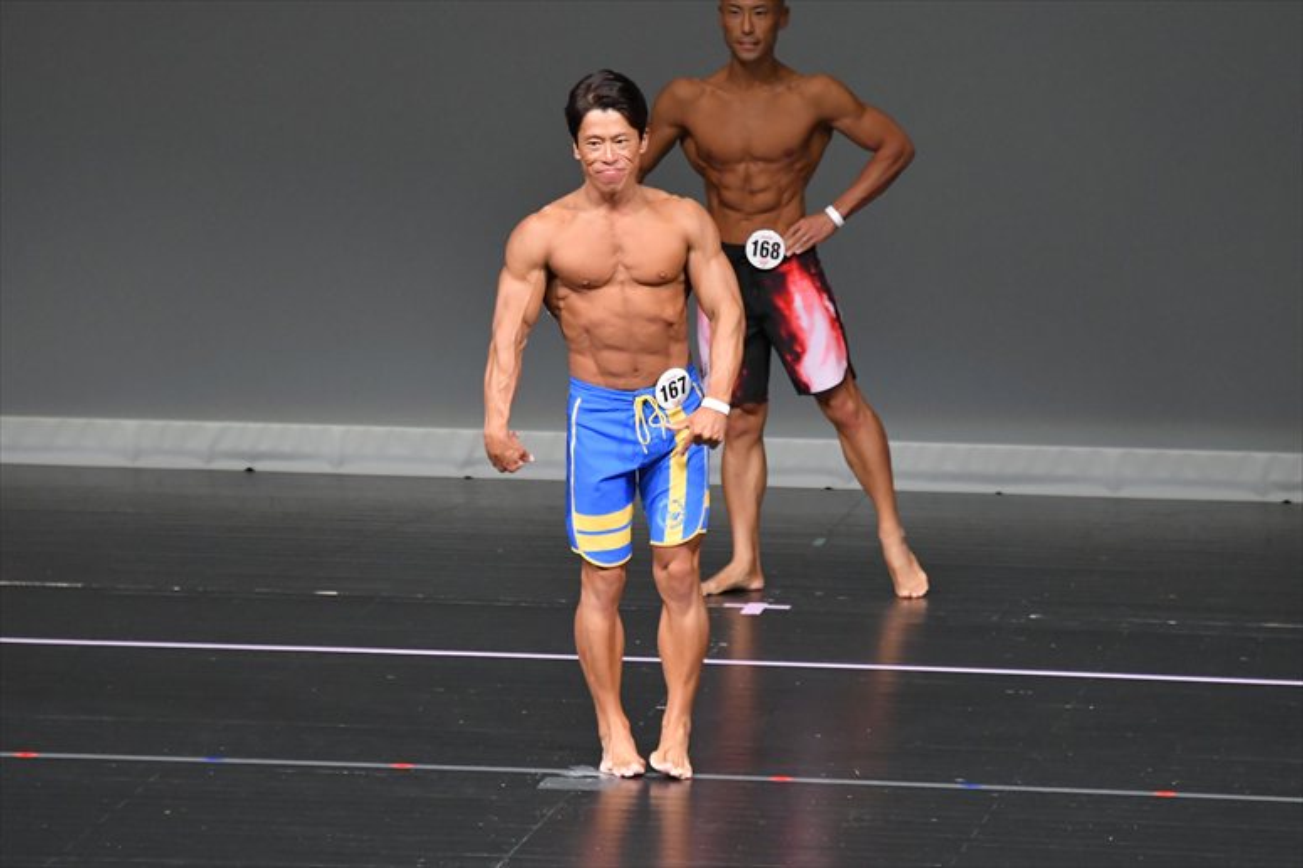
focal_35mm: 345
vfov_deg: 4.0
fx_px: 12481
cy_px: 434
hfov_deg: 6.0
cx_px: 652
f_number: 5.6
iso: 5000
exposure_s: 1/400
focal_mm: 230
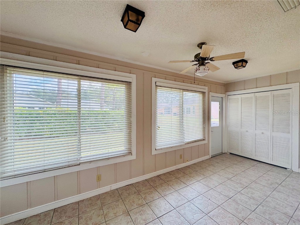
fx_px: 121
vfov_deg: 85.7
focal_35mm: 14
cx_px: 150
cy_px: 112
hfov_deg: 102.1
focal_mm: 2.22
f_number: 2.2
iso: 40
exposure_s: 1/125
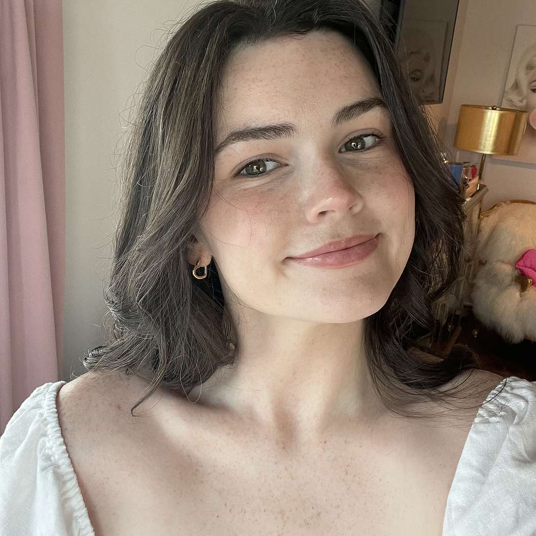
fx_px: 631
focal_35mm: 36
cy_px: 262
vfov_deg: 46.0
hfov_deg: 46.0
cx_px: 266
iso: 80
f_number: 2.2
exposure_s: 1/60
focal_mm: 2.71
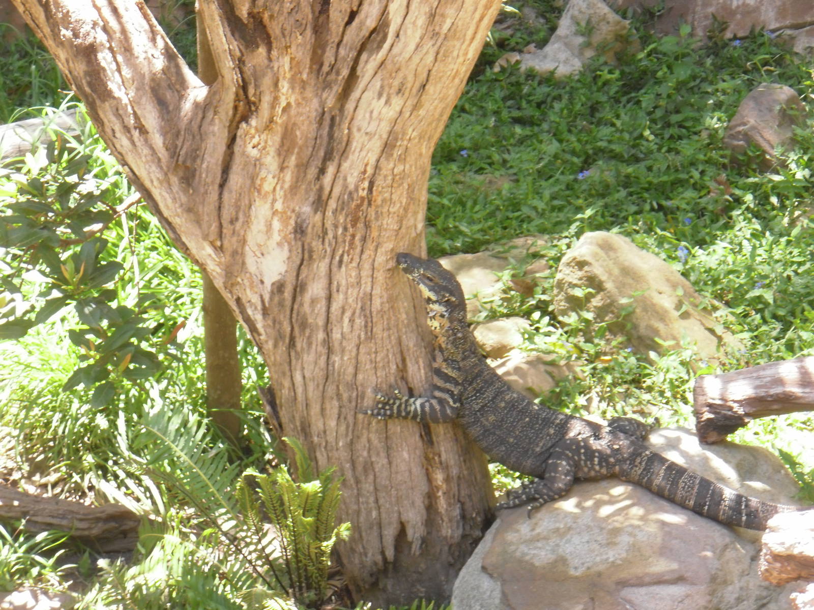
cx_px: 407
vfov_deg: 13.0
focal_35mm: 114
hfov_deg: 17.3
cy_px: 305
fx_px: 2681
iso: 125
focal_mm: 20.1
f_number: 5
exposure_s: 1/30
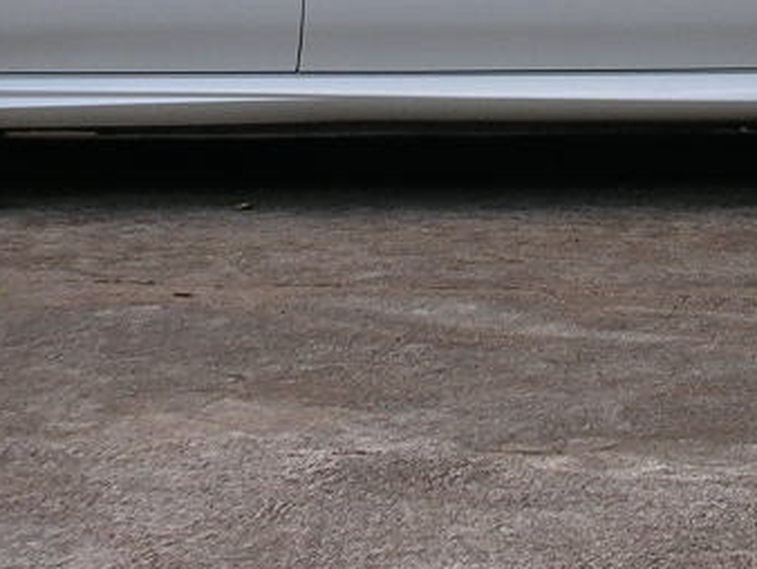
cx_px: 403
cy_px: -134
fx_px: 2517
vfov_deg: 12.6
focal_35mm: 115
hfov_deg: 17.1
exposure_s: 1/88.1
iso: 50
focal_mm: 5.8
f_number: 2.8
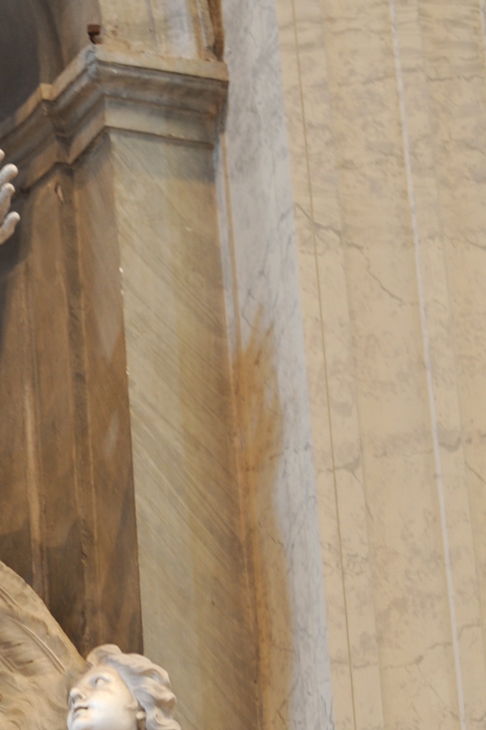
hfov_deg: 6.9
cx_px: -135
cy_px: 505
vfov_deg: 10.4
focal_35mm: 198
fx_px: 4016
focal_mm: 70
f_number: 4.5
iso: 400
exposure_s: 1/3
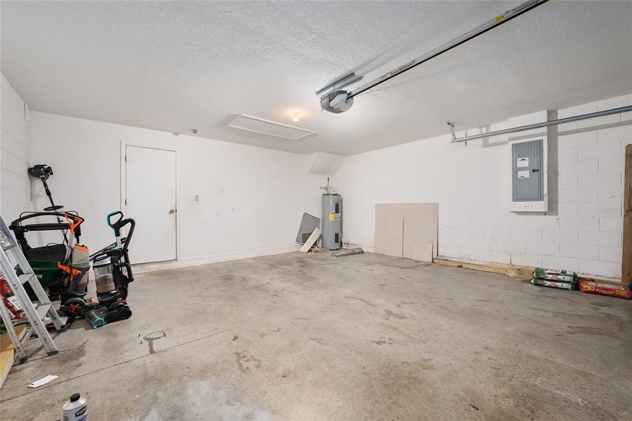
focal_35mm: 14
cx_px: 316
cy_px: 210
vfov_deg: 81.2
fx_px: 246
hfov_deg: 104.3
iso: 400
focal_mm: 14
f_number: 7.1
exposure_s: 2
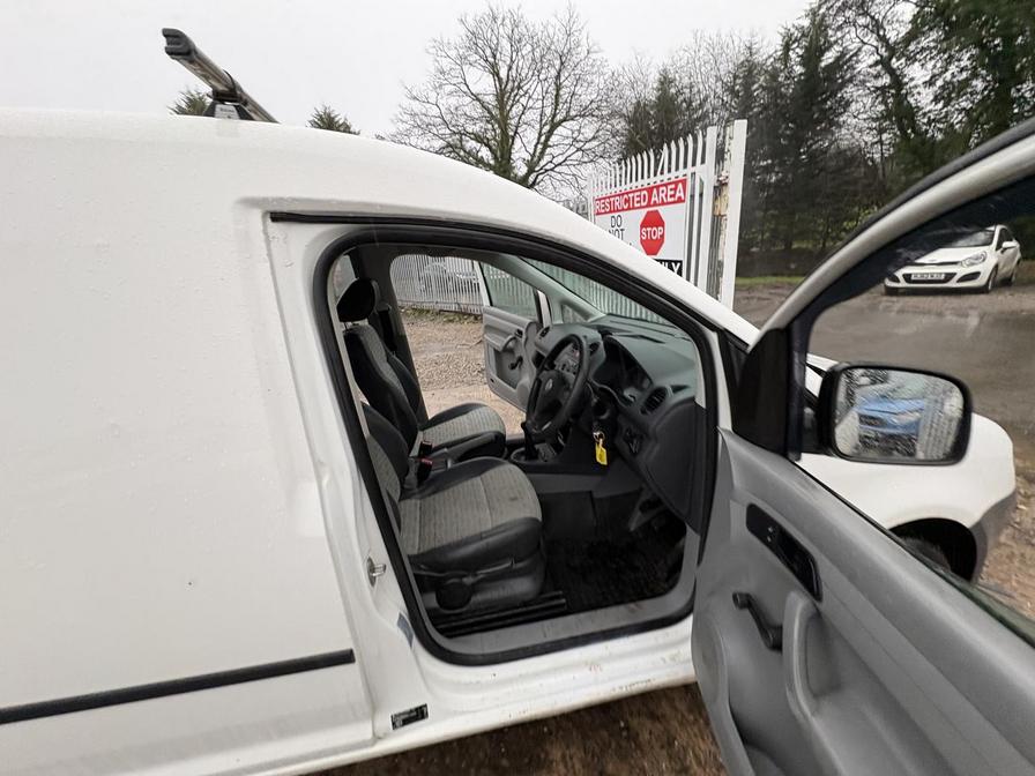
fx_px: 419
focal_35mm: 14
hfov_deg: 102.1
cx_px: 518
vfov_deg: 85.7
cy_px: 388
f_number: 2.2
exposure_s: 1/60
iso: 250
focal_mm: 2.22
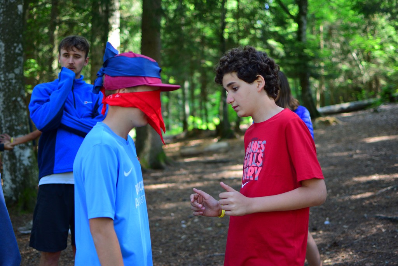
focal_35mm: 52
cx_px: 199
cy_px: 133
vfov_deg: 25.8
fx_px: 580
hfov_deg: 37.8
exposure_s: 1/320
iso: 450
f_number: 1.8
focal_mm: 35
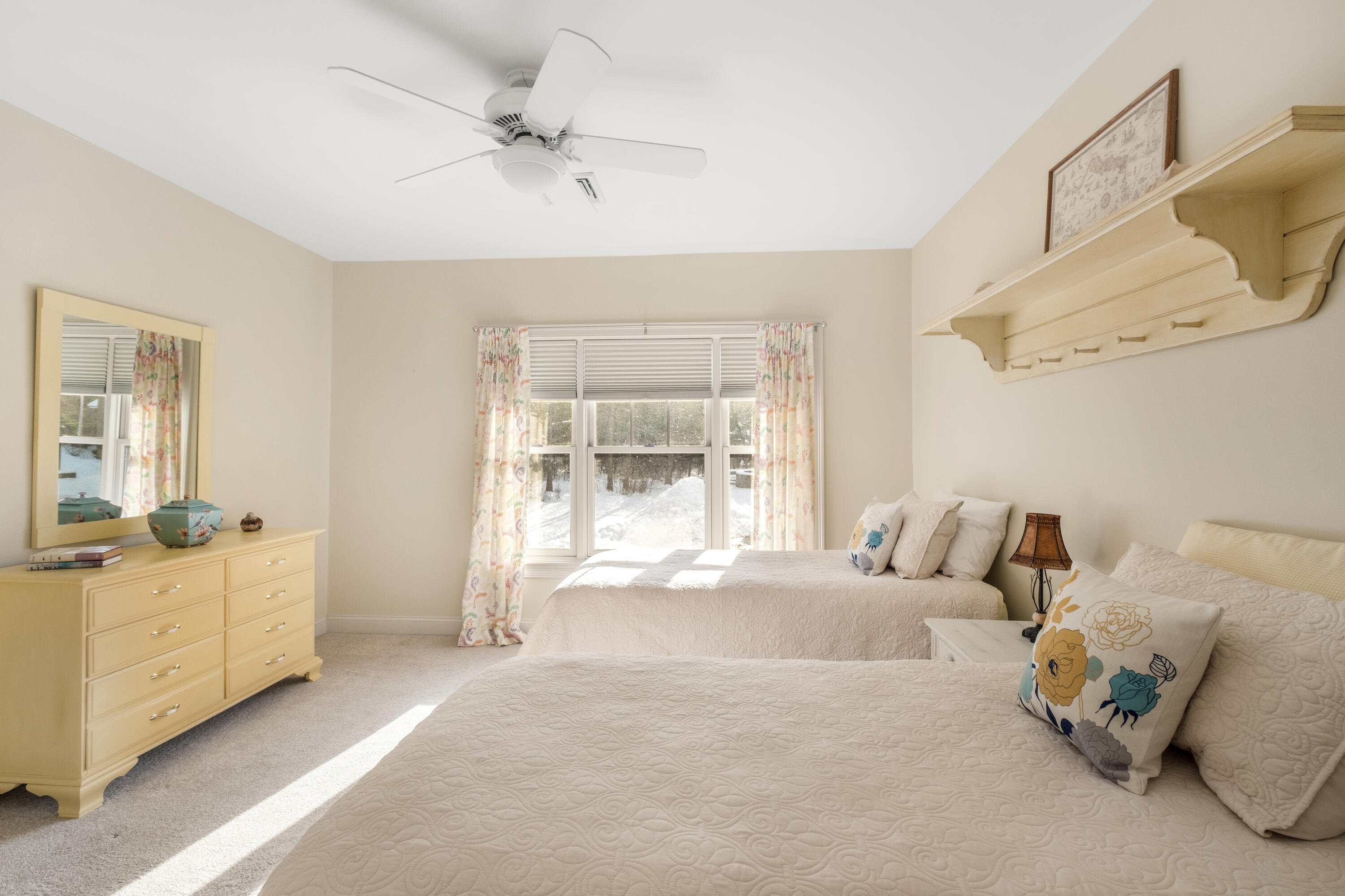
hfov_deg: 100.4
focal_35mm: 15
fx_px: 560
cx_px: 672
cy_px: 448
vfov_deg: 77.3
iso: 400
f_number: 8
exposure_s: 1/600
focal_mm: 10
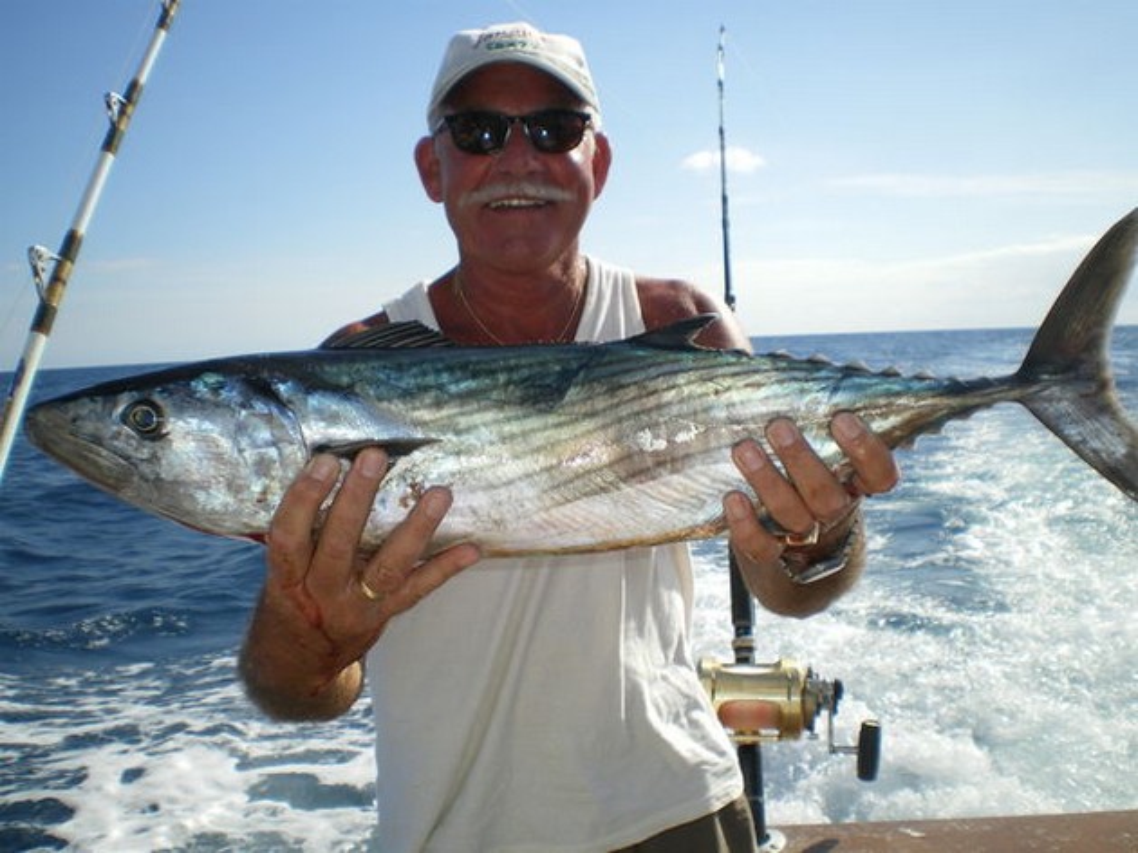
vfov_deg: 39.6
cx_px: 569
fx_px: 1183
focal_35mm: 36
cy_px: 426
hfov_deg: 51.4
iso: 50
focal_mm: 6.3
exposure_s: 1/500
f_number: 4.6
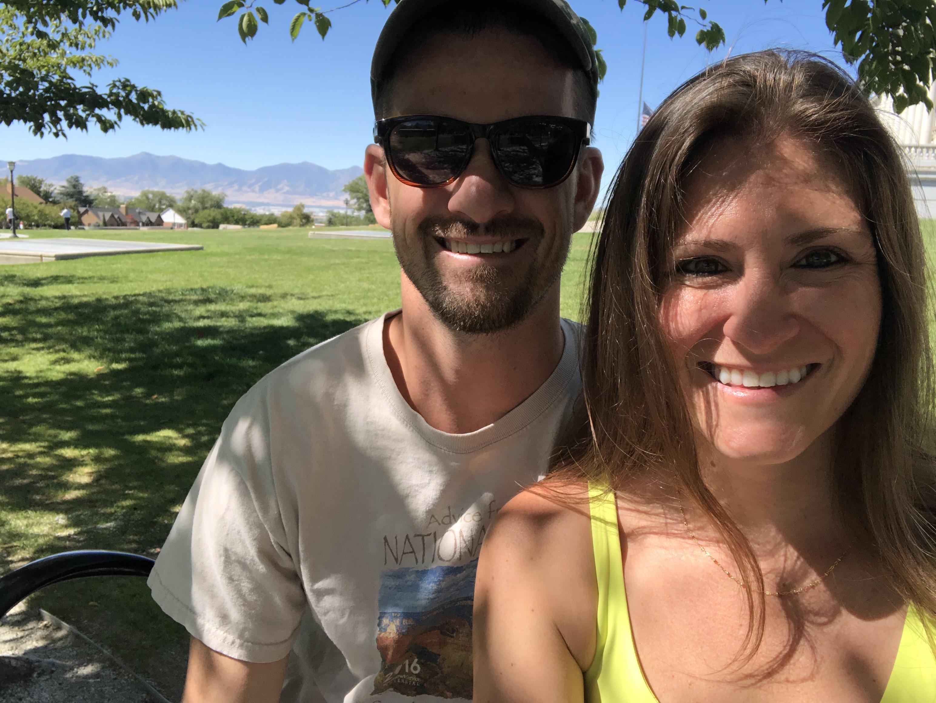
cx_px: 468
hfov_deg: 56.8
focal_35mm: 32
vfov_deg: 44.2
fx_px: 866
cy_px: 352
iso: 20
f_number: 2.2
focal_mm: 2.87
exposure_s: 1/892
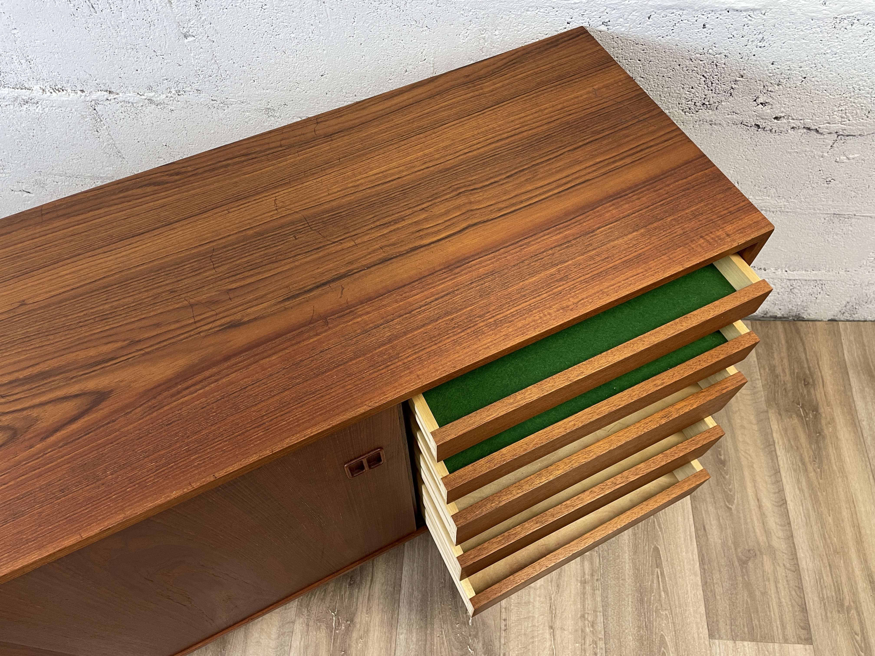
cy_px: 328
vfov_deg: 53.1
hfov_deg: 67.3
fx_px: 657
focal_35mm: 26
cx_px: 438
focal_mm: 4.2
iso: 80
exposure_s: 1/50
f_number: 1.6
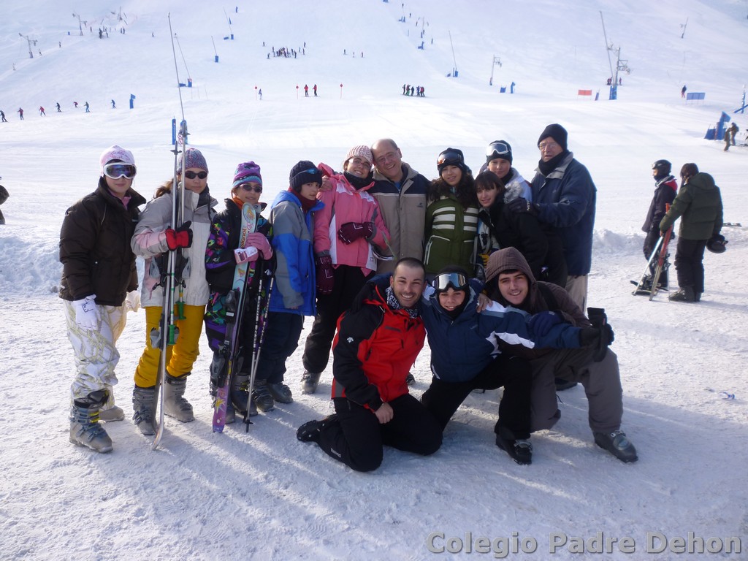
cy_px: 280
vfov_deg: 48.2
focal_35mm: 29
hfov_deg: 61.7
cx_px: 374
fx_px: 627
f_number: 3.3
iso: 80
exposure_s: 1/250
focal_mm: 5.2
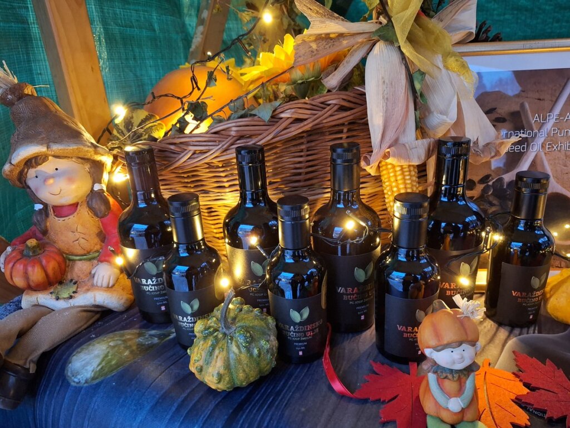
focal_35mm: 23
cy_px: 214
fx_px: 379
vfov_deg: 58.9
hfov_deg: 73.9
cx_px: 285
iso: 320
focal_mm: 5.54
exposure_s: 1/25
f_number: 1.8
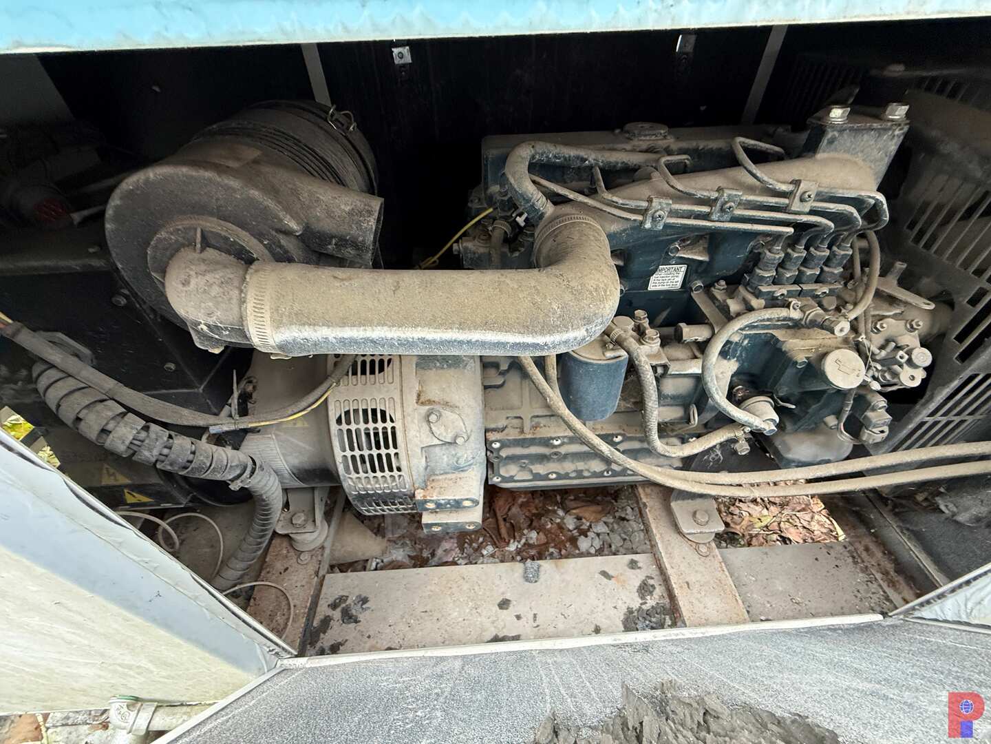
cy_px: 372
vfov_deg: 85.7
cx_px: 496
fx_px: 401
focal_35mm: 14
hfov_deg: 102.1
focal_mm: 2.22
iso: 320
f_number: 2.2
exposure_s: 1/89
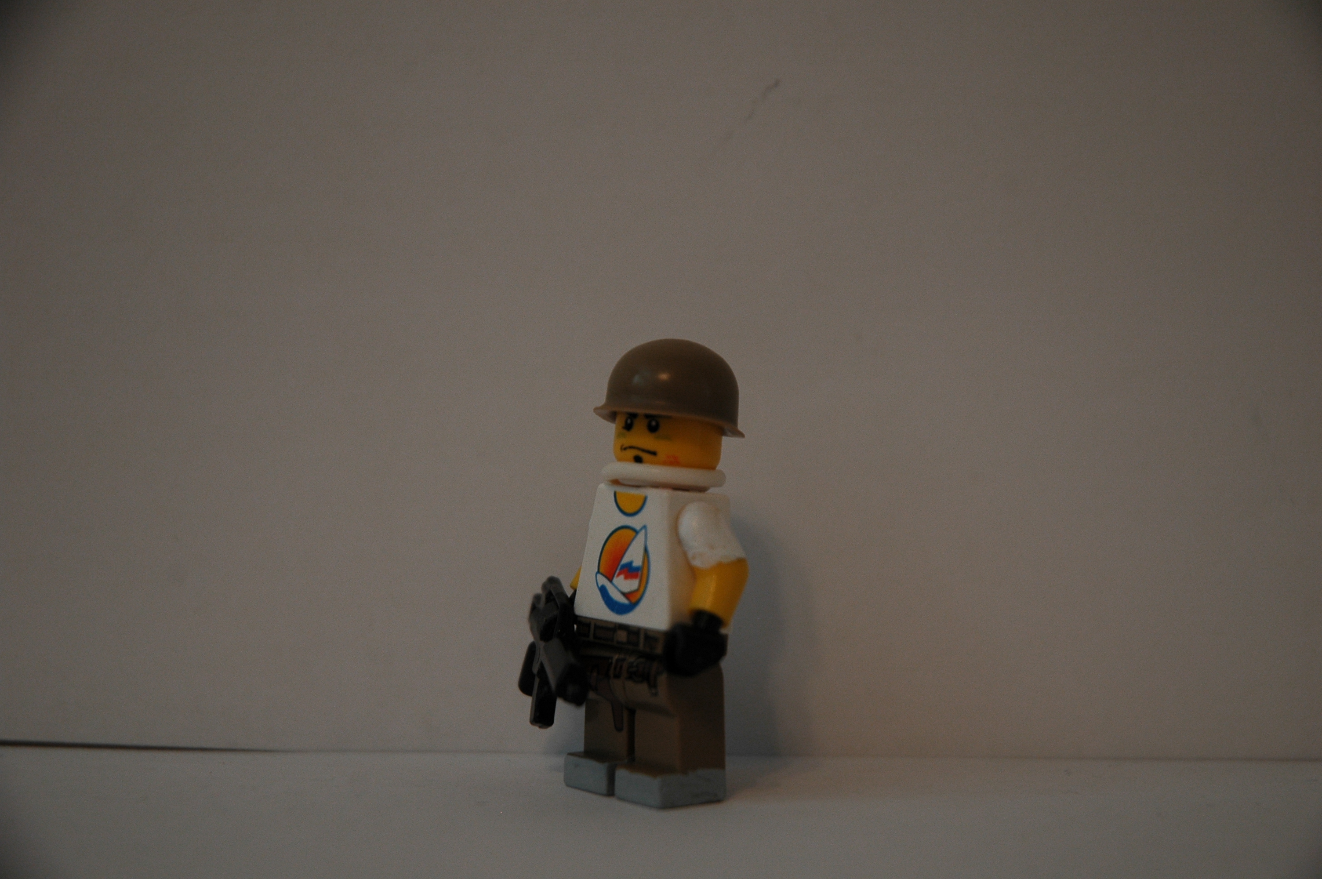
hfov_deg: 19.5
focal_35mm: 105
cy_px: 440
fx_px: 3852
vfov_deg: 13.0
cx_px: 661
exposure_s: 1/30
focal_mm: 70
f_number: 4.5
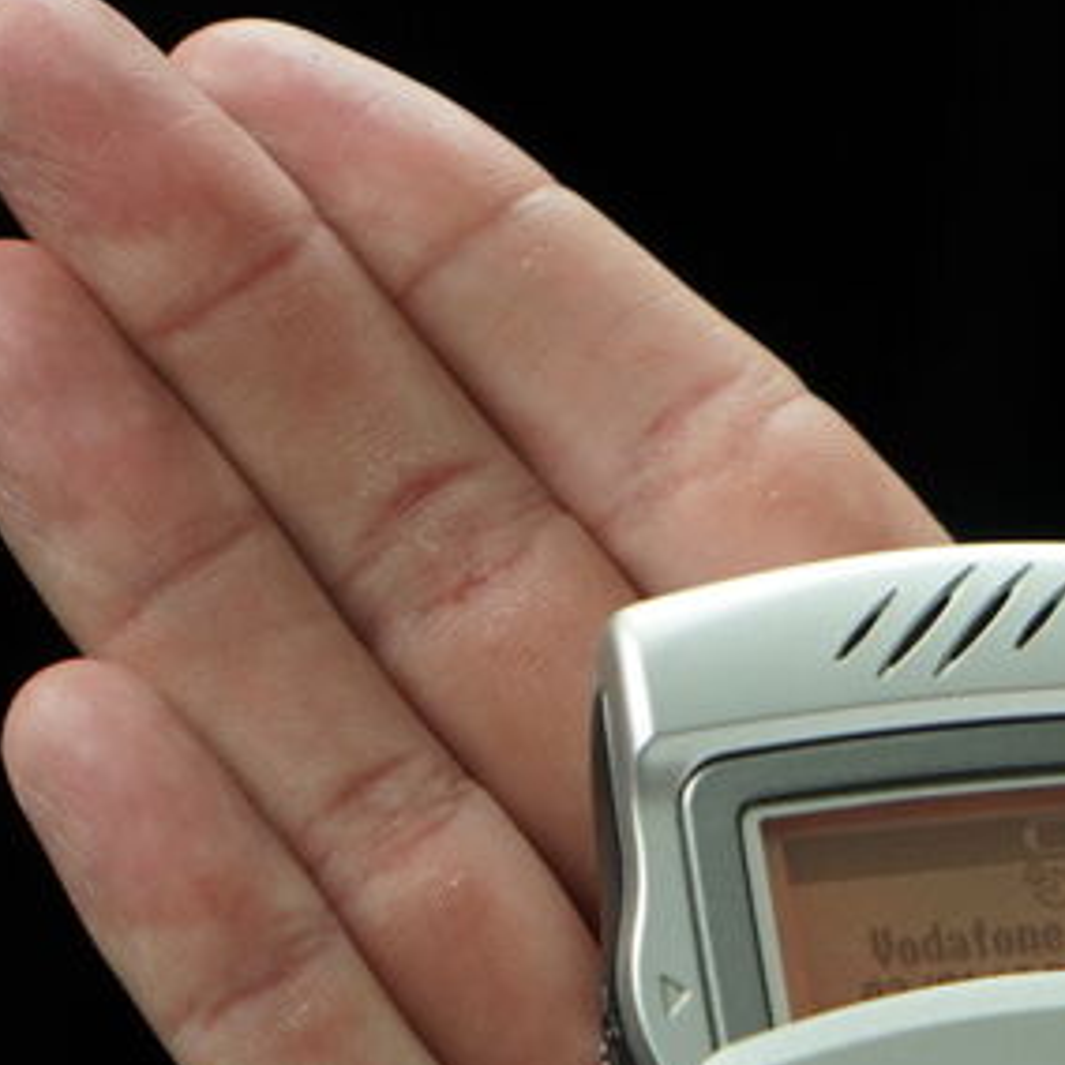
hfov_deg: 8.7
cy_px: 1061
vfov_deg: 8.7
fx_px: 6996
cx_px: 1059
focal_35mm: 201
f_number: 4
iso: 800
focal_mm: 70
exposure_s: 1/160
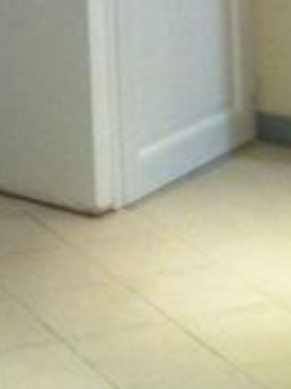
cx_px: -90
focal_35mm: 145
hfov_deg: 10.0
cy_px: -155
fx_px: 1625
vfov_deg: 13.0
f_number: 2.8
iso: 160
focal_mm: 3.85
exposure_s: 1/15
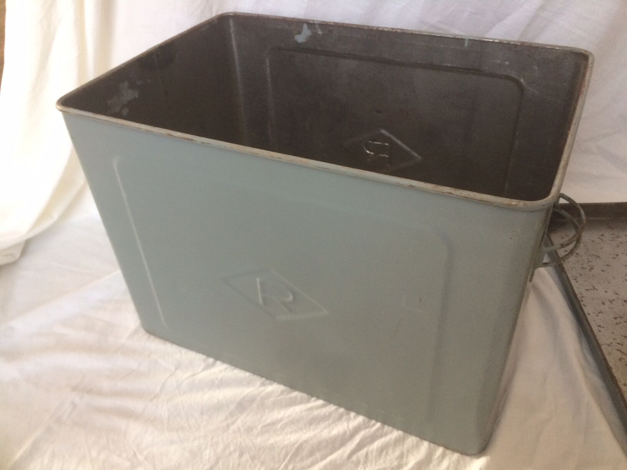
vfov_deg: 48.2
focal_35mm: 29
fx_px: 525
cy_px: 235
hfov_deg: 61.7
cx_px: 314
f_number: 2.2
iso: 125
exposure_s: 1/33
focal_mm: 4.15
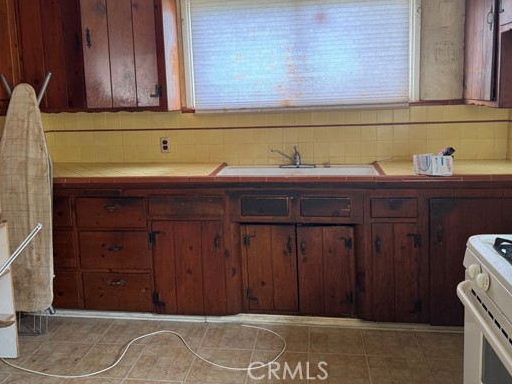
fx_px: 444
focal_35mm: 30
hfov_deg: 60.0
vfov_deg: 46.4
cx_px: 258
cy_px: 145
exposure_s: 1/100
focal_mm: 6.76
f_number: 1.78
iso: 200
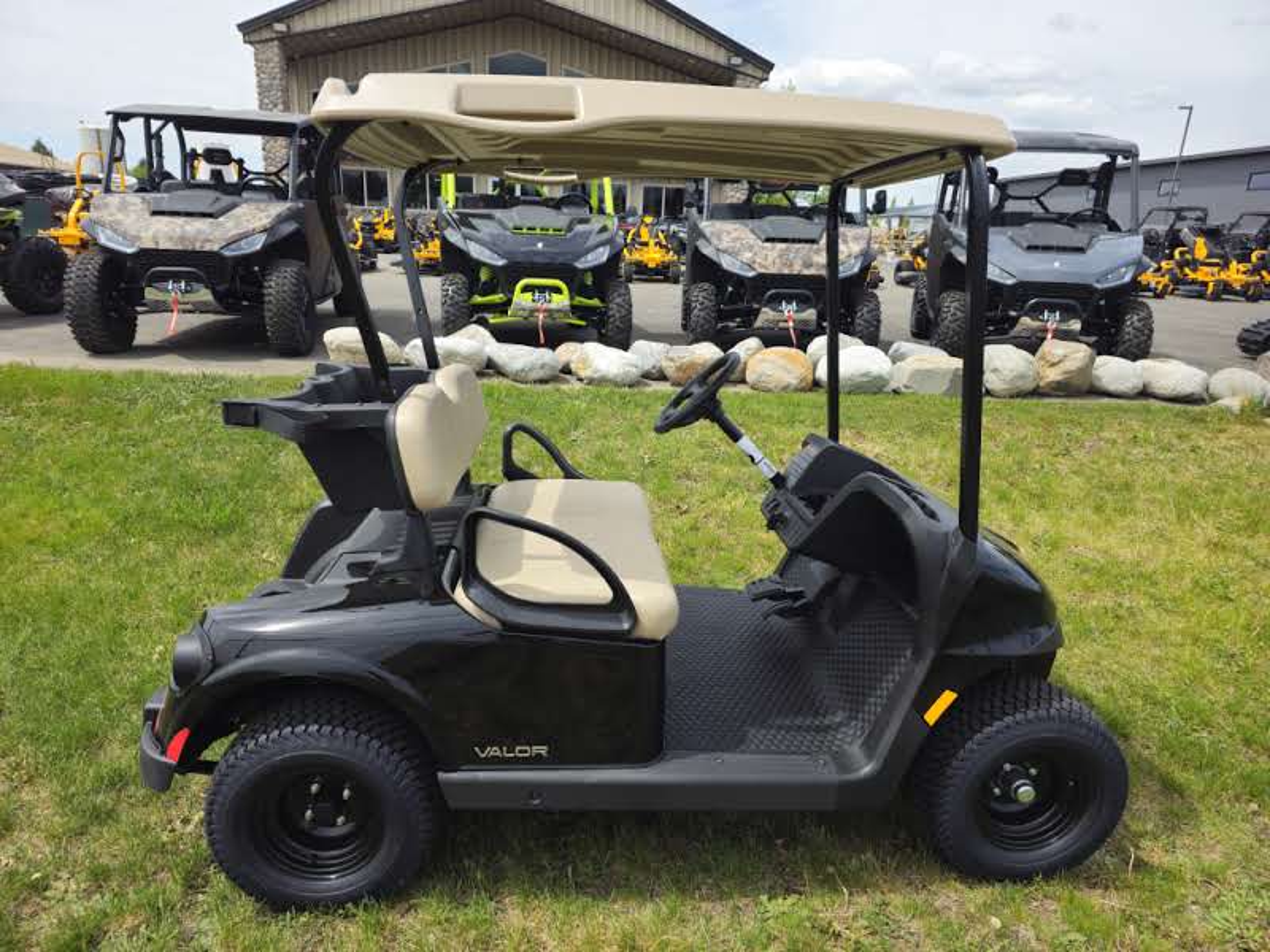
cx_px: 635
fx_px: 844
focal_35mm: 23
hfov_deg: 73.9
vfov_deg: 58.9
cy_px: 476
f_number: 1.7
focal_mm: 6.3
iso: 10
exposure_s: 1/428
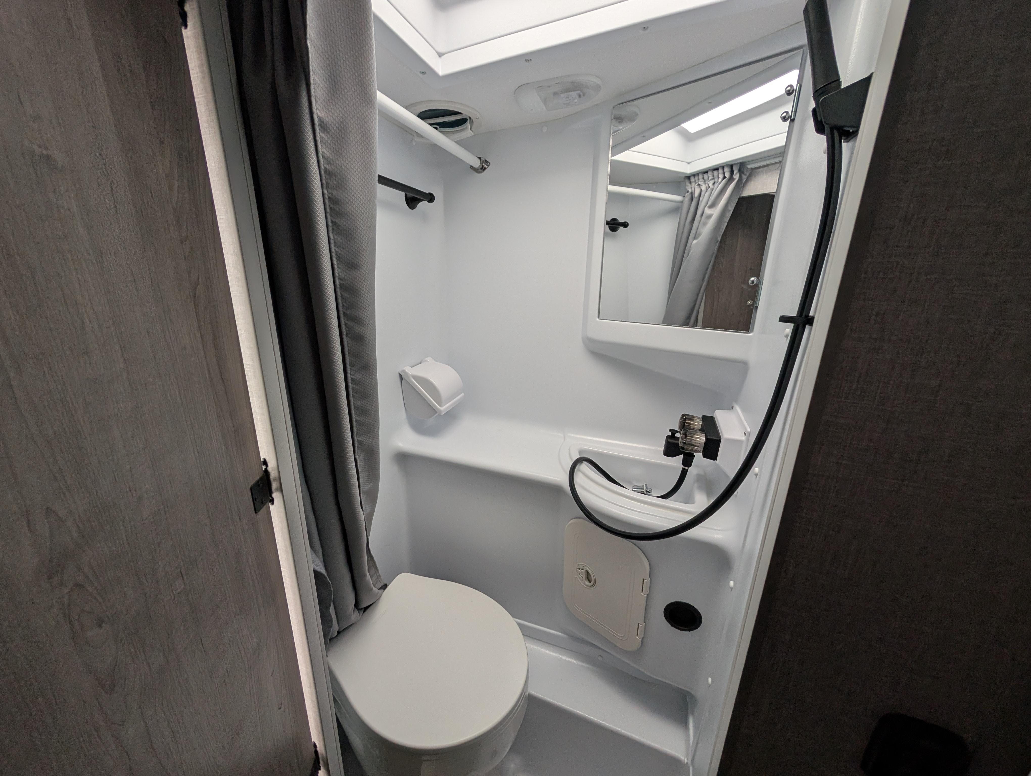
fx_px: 358
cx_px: 516
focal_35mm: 12
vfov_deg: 94.6
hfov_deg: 110.5
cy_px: 388
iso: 147
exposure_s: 1/63
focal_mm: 2.02
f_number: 1.7
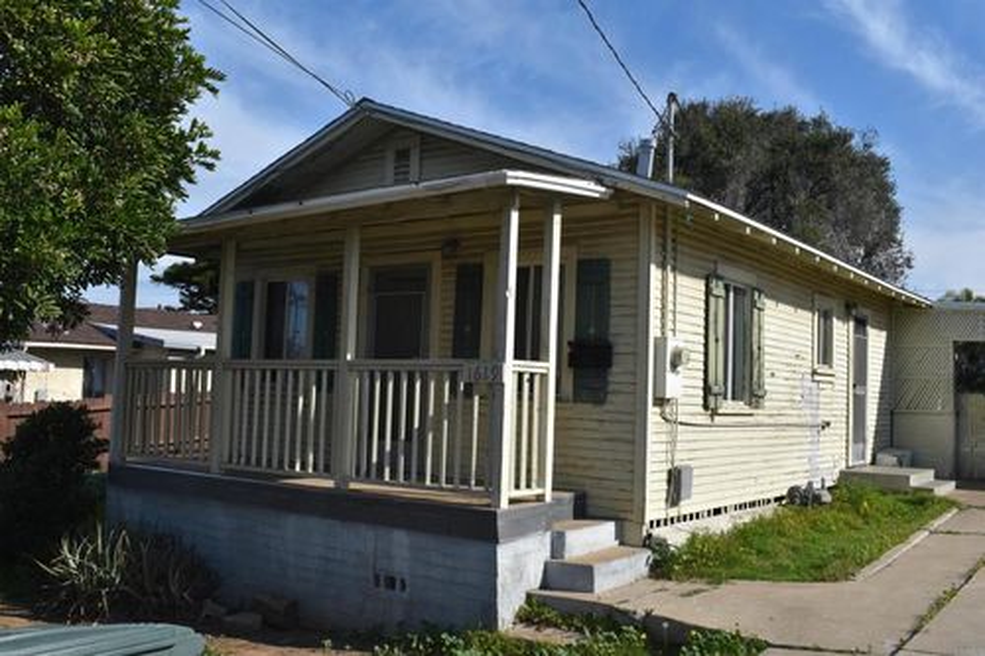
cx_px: 492
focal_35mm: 34
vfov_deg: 38.3
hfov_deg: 55.1
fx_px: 944
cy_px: 328
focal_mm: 23
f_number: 13
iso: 100
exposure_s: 1/200
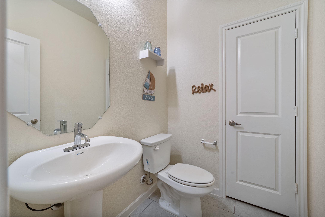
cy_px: 108
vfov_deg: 81.2
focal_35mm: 14
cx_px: 162
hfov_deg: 104.2
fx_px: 126
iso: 100
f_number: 11
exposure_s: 1/1.25
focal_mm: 14
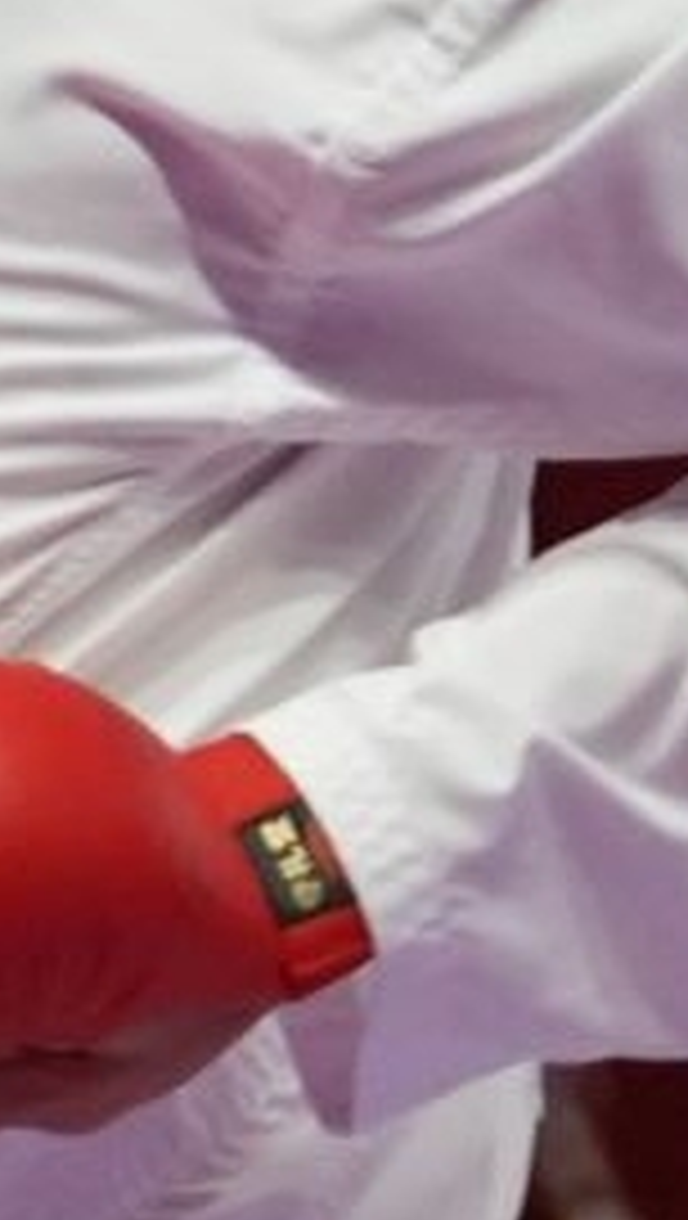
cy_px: 630
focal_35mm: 1939
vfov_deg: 1.1
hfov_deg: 0.6
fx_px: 62710
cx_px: 836
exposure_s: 1/1000
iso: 3200
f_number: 4
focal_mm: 186
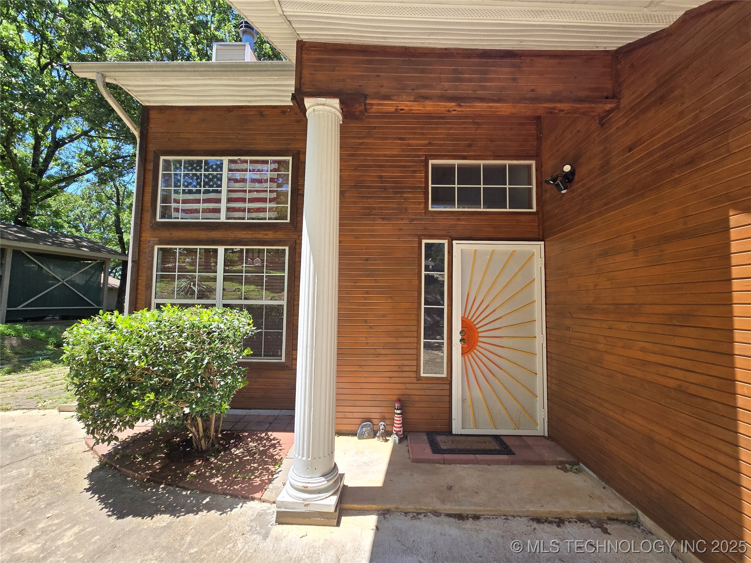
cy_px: 282
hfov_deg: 106.2
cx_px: 376
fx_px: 282
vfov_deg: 89.9
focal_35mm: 13
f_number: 2.2
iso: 50
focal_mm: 2.2
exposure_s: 1/684
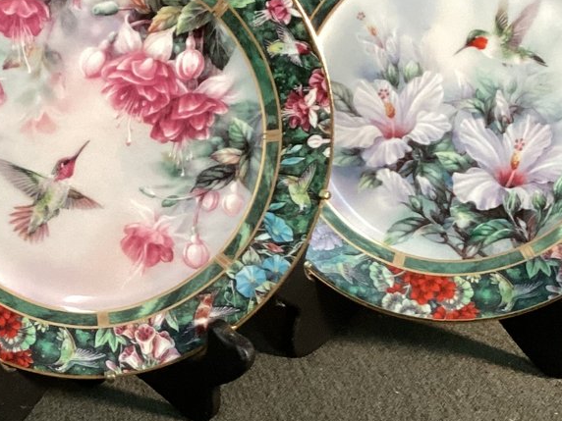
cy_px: 278
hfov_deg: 23.5
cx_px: 118
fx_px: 1331
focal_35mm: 82
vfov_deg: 17.9
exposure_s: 1/60
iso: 200
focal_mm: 3.3
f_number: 2.4
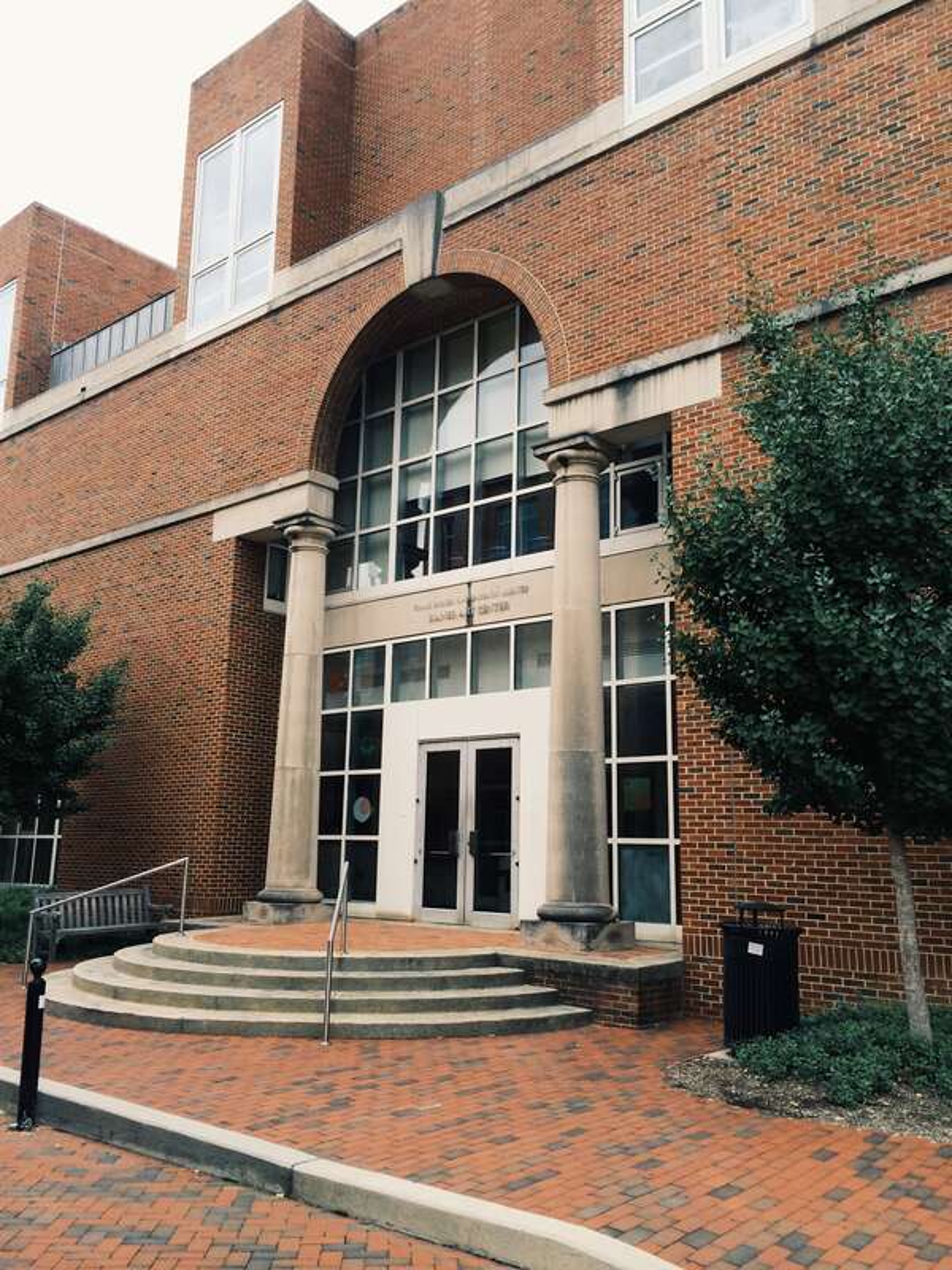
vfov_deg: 60.0
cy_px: 635
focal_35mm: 30
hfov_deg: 46.8
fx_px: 1100
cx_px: 476
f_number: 2.2
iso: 32
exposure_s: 1/855
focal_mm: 4.12
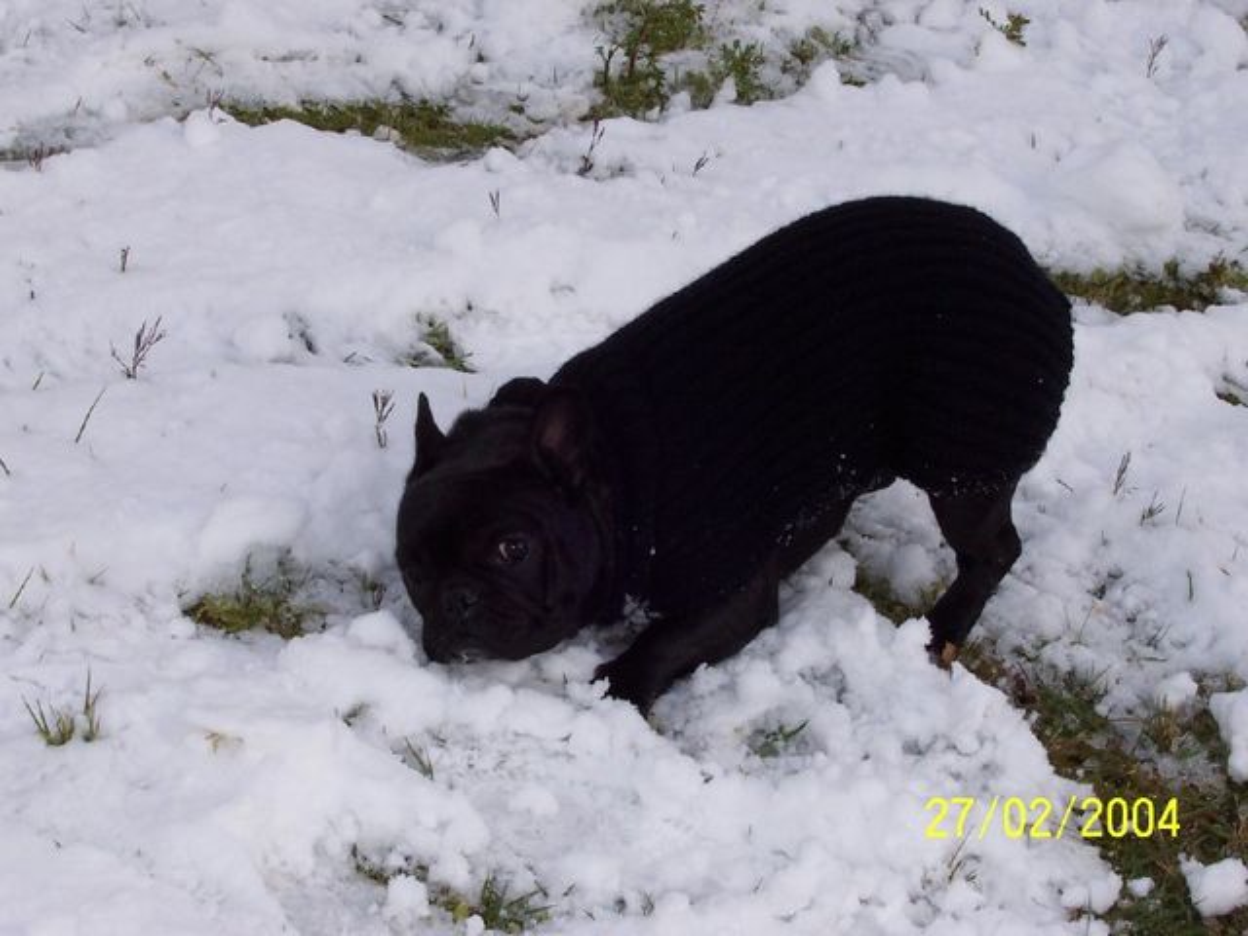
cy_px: 468
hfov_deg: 17.7
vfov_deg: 13.3
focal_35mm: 111
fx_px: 4002
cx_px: 624
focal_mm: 16.8
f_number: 9.5
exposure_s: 1/250
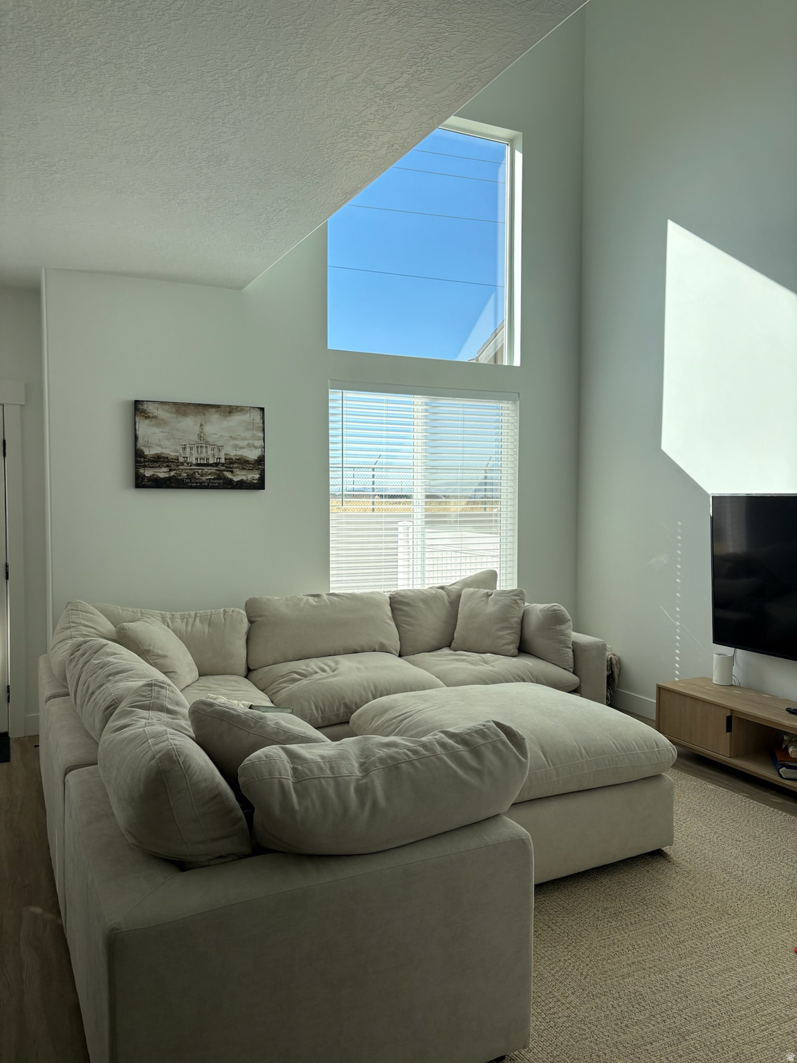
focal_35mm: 26
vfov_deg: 67.3
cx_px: 398
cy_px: 532
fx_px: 798
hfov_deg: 53.1
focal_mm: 5.96
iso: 50
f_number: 1.6
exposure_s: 1/1287
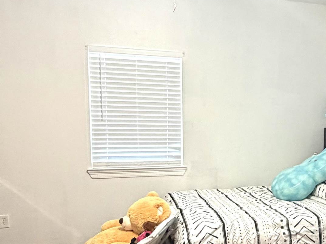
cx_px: 262
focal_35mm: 40
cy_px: 161
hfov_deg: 44.5
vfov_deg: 35.6
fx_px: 377
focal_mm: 2.22
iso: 320
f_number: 2.2
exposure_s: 1/60
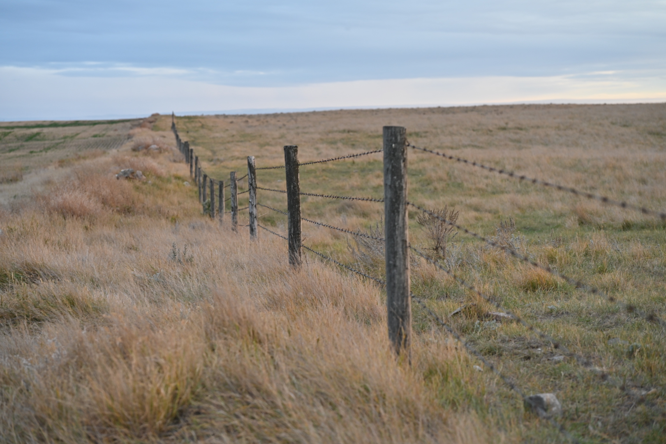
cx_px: 333
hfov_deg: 26.7
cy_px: 222
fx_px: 1406
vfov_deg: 17.9
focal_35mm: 76
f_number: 4
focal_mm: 76
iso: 280
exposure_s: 1/125
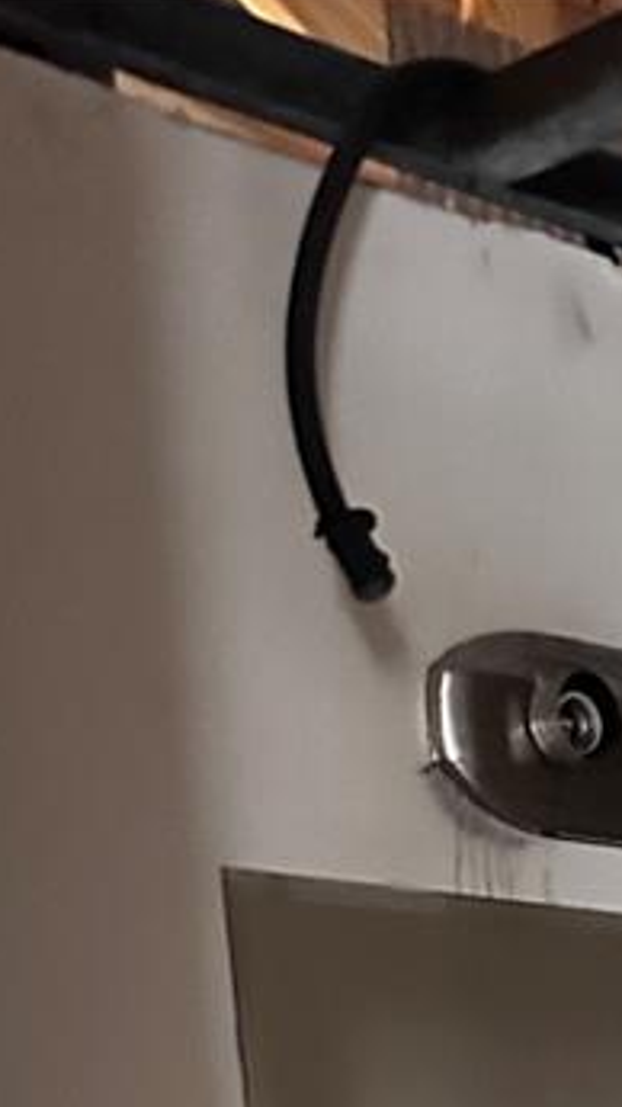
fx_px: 2669
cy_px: 1909
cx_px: 1218
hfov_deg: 11.9
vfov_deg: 18.8
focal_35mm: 91
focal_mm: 6.86
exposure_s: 1/37
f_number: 1.78
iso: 1000
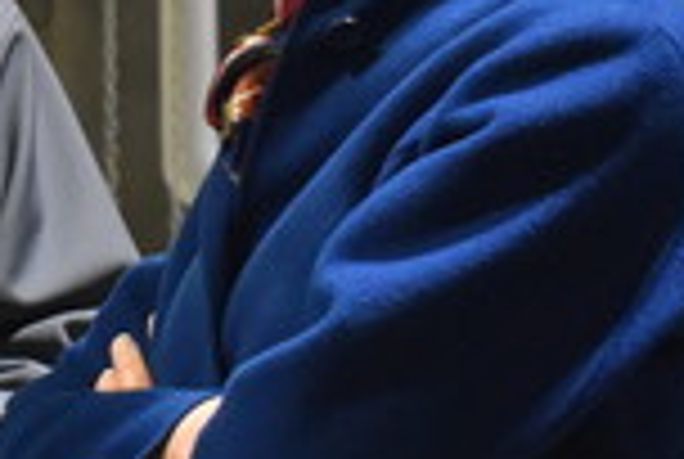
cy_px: -11
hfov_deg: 6.3
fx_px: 6149
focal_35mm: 323
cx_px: -252
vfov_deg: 4.3
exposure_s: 1/125
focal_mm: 40
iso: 1600
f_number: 5
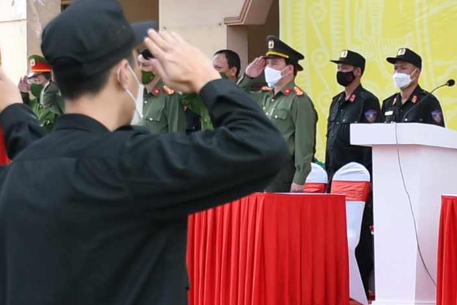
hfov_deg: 10.0
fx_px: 2615
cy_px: 70
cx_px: 375
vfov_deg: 6.7
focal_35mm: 206
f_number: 5
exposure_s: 1/200
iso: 250
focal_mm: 23
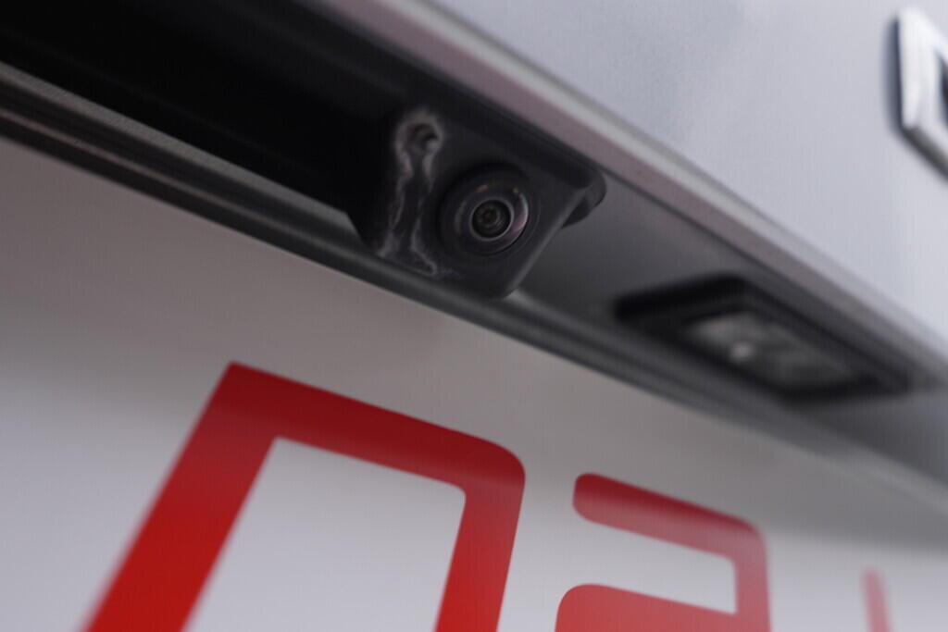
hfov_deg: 53.1
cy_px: 316
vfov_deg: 36.9
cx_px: 474
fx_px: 948
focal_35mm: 36
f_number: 3.2
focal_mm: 24
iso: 125
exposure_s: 1/50
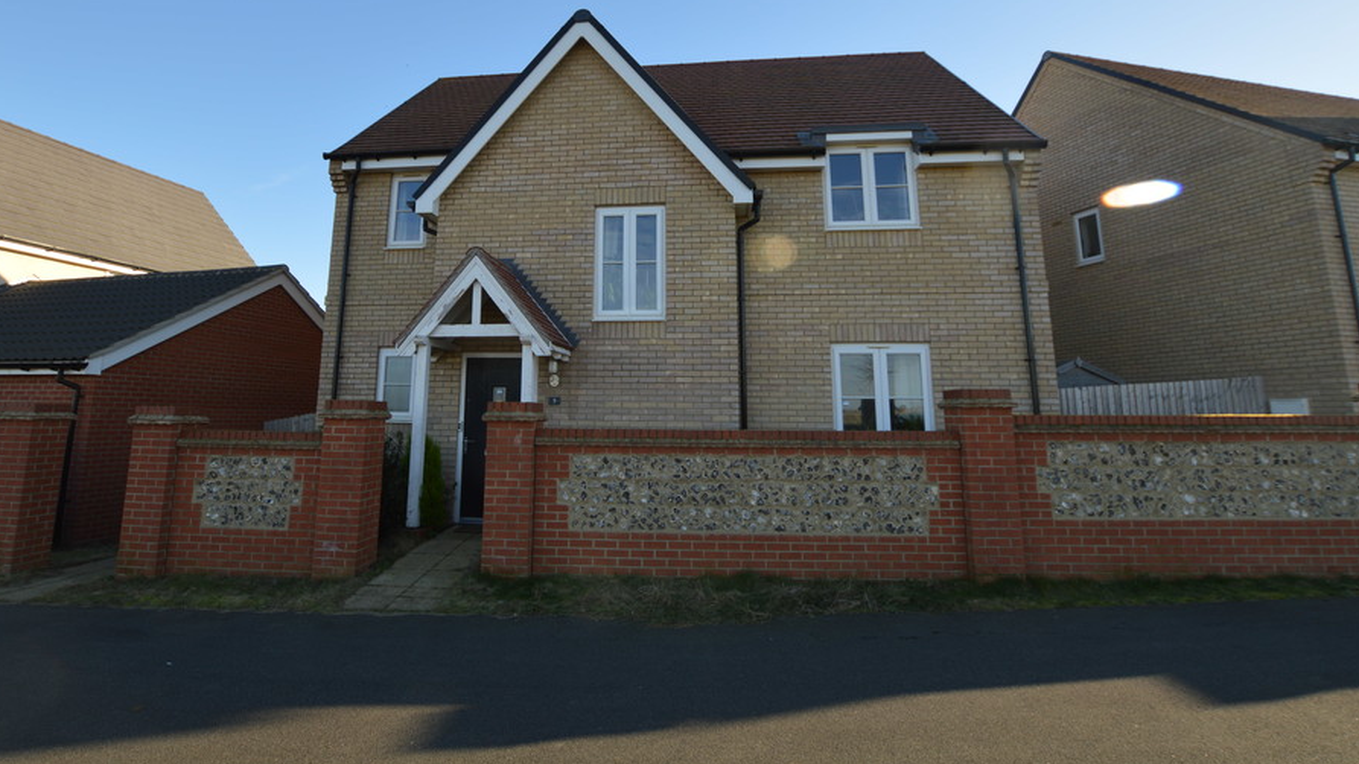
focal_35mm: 18
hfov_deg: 92.4
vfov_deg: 60.0
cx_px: 613
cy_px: 278
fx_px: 649
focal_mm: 10
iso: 100
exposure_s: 1/160
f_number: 6.3
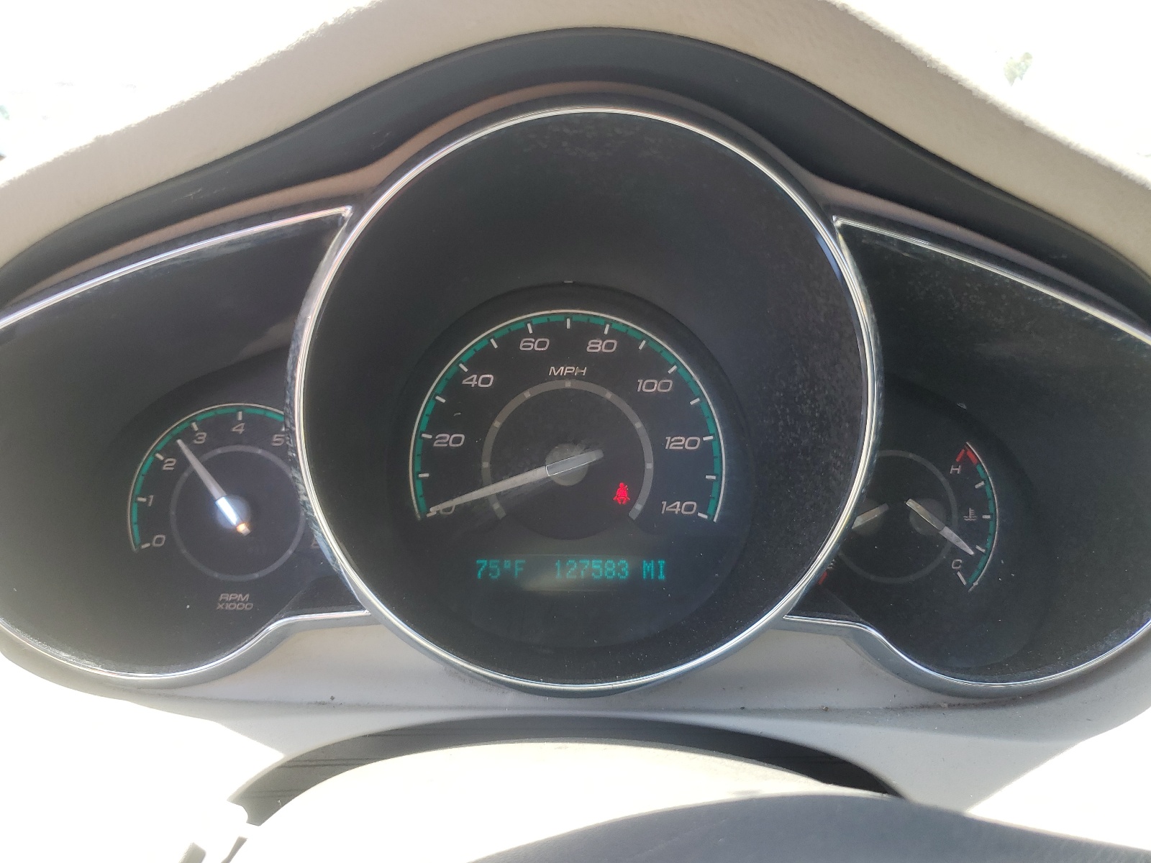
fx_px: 865
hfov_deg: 67.3
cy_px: 432
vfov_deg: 53.1
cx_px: 576
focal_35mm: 26
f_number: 1.5
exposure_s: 1/294
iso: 50
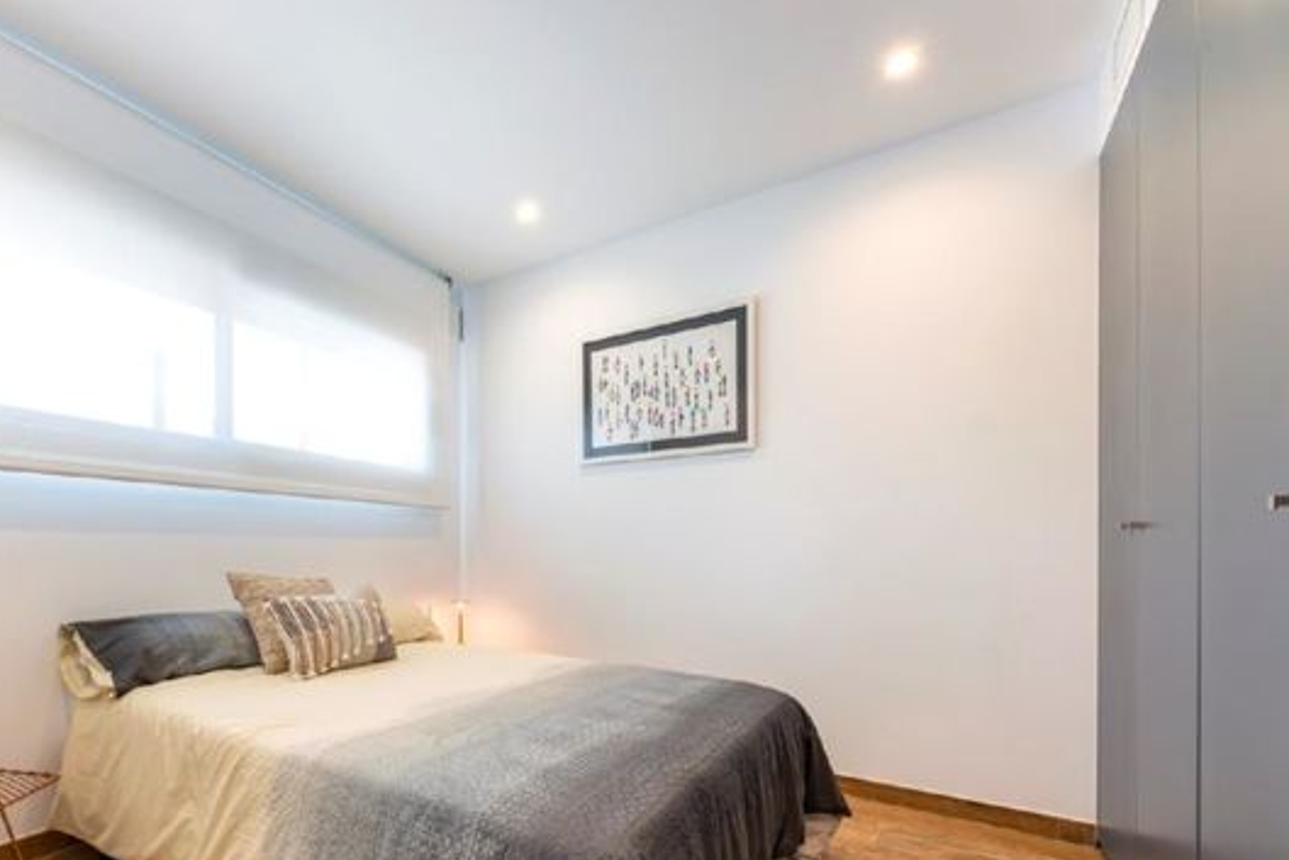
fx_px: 573
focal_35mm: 16
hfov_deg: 94.9
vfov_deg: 71.8
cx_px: 491
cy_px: 568
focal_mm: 12
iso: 100
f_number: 11
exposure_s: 1/8
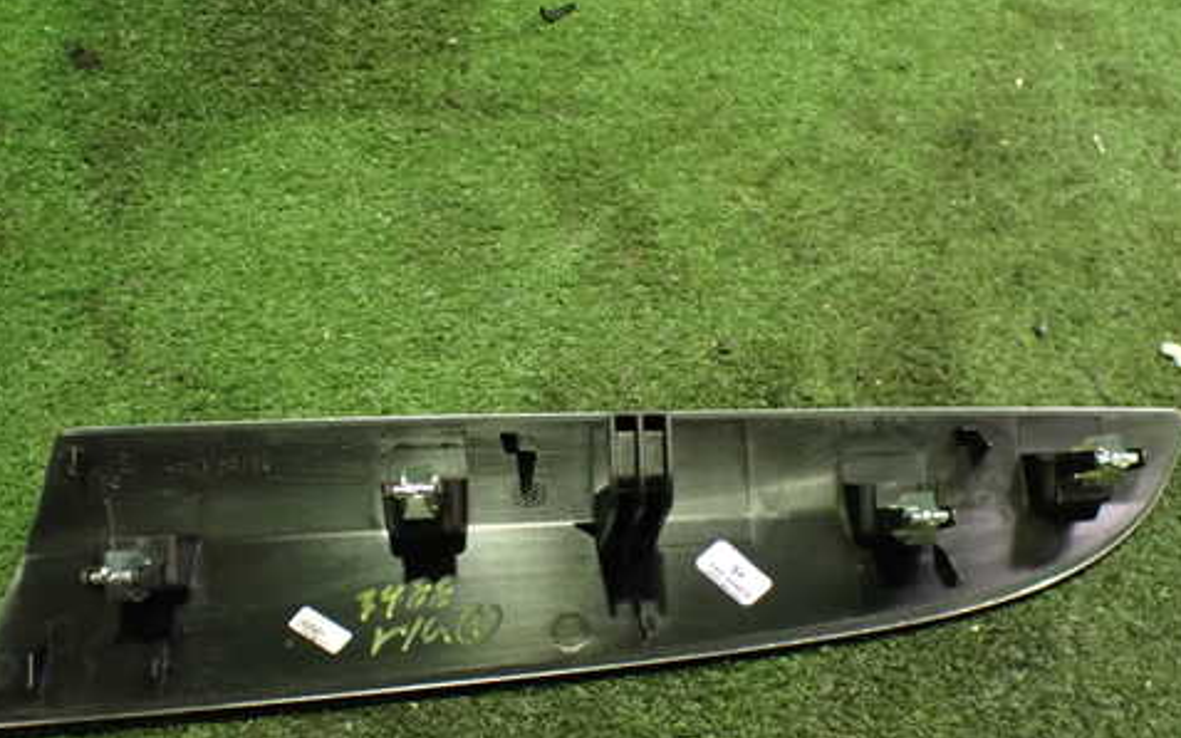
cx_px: 569
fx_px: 1287
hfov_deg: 49.3
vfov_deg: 31.7
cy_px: 488
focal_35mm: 40
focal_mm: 5.4
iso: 1250
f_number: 2.3
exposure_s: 1/30
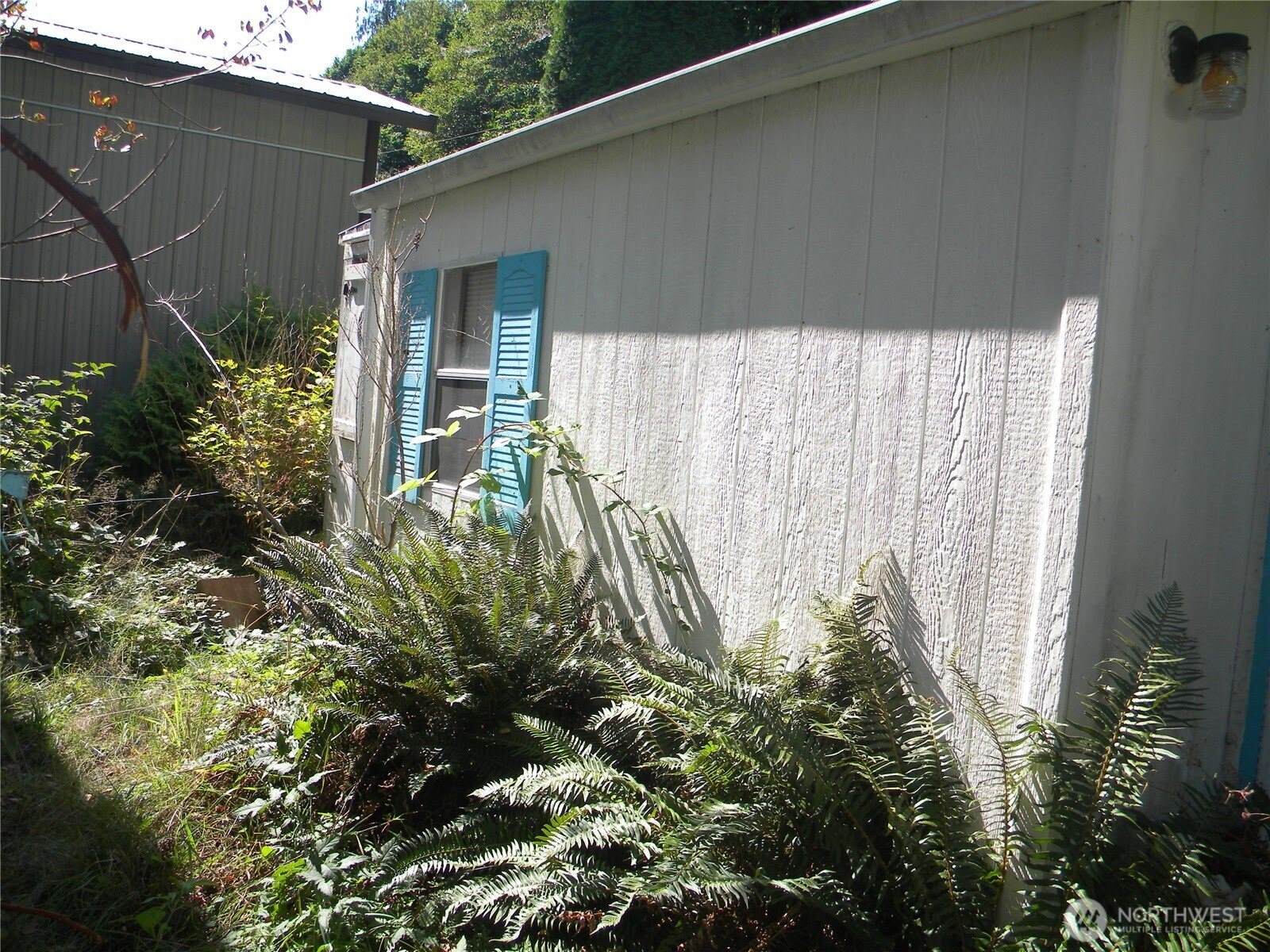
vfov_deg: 49.7
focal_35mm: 28
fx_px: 1027
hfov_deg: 63.4
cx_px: 635
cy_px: 476
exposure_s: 1/393
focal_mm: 5
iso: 80
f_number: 3.5
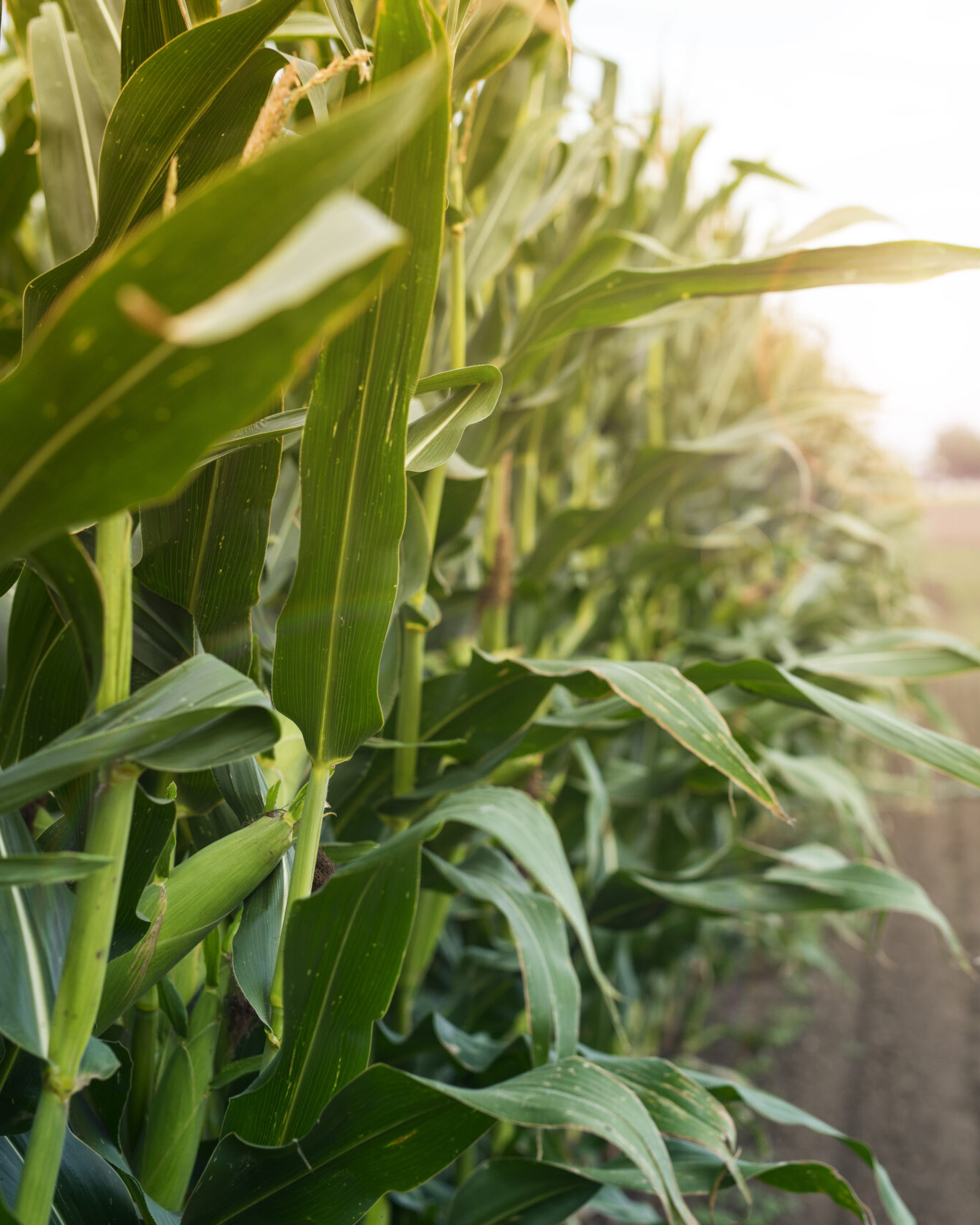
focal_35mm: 71
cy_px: 610
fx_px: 2575
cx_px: 692
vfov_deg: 26.8
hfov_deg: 21.4
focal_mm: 50
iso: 250
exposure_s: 1/640
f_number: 3.5
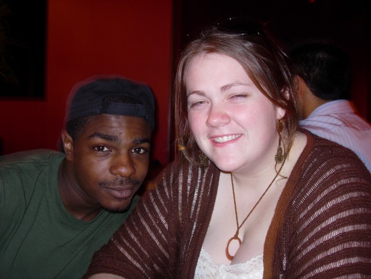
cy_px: 140
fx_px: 547
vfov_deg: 28.6
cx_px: 186
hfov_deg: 37.5
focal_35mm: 51
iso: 79
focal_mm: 10.6
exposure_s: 1
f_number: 3.2
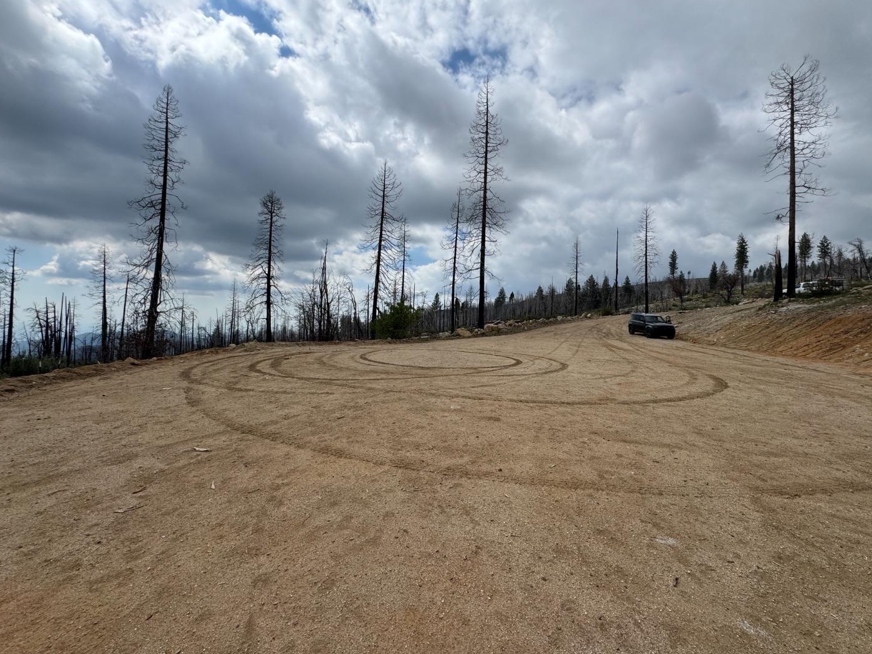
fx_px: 378
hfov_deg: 98.1
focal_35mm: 15
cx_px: 448
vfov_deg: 81.7
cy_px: 307
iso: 40
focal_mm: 2.22
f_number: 2.2
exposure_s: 1/3906
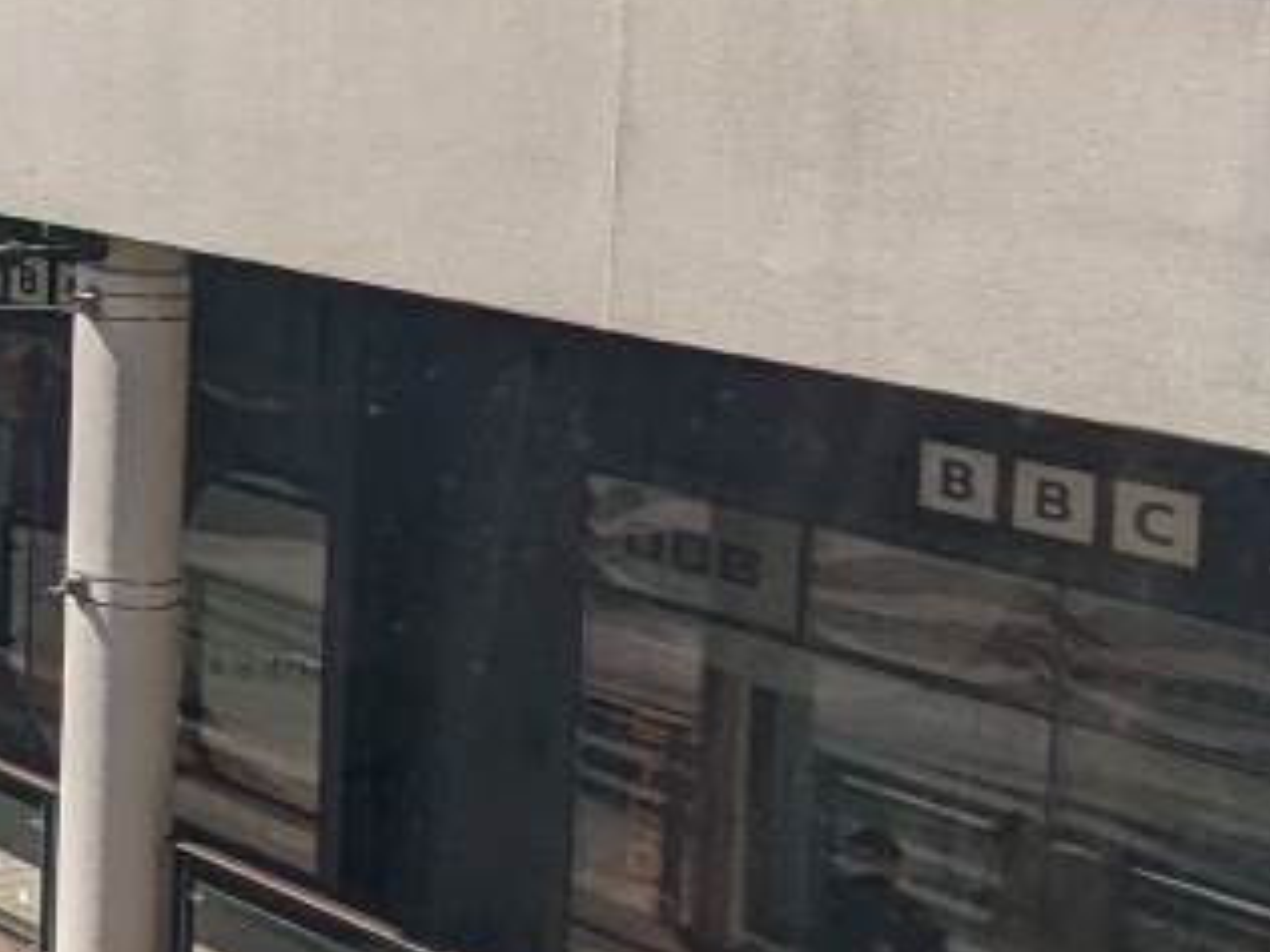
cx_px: -1600
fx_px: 2788
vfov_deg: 18.8
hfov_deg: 16.0
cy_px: -22
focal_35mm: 76
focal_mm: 2.35
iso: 46
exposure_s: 1/1431
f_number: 2.2
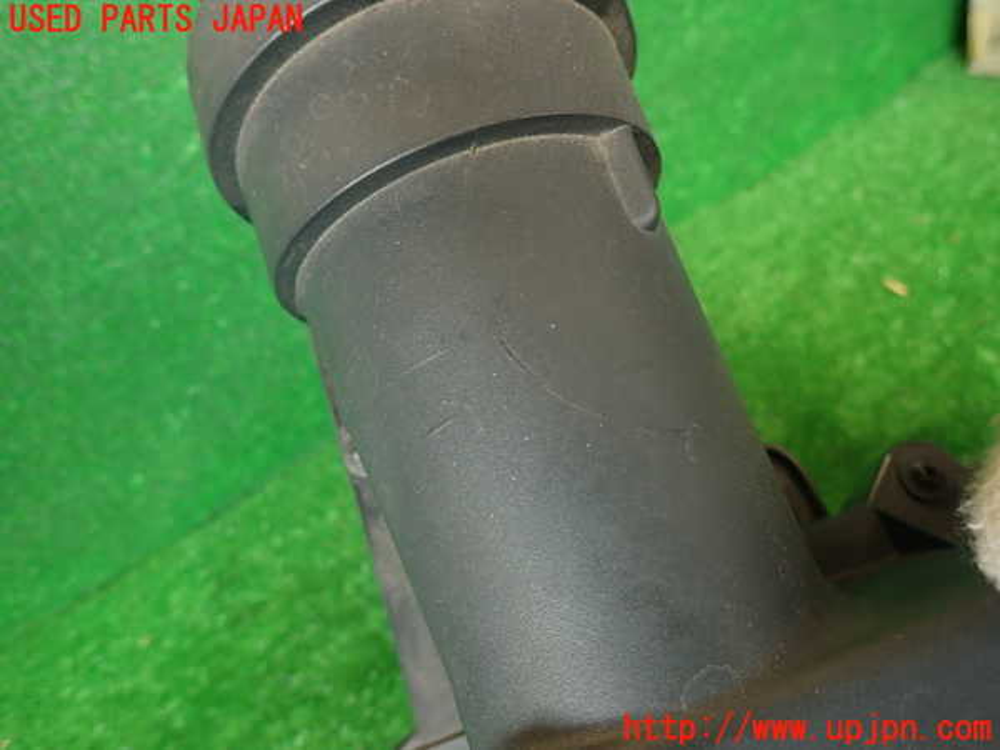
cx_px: 500
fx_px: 722
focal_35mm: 25
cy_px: 375
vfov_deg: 54.9
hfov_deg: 69.4
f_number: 2
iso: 200
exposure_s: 1/60
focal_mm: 4.5
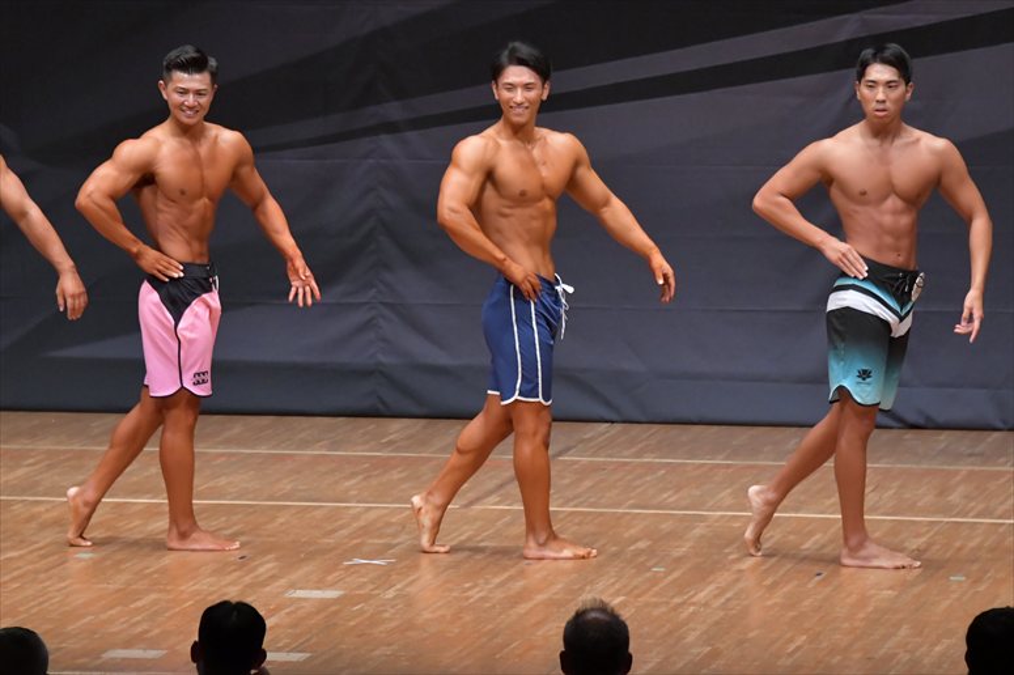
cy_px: 338
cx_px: 507
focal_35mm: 240
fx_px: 6757
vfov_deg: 5.7
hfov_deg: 8.6
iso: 6400
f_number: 5.6
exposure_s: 1/400
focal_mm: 160
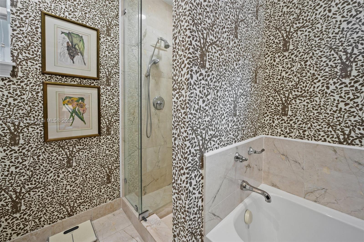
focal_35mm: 14
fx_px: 141
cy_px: 121
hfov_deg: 104.3
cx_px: 182
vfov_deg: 81.1
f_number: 8
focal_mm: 14
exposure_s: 1
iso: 200
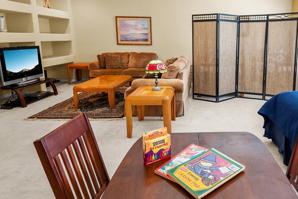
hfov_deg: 69.1
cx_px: 204
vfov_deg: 50.9
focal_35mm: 25
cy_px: 78
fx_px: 207
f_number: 4
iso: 500
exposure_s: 1/13
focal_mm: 14
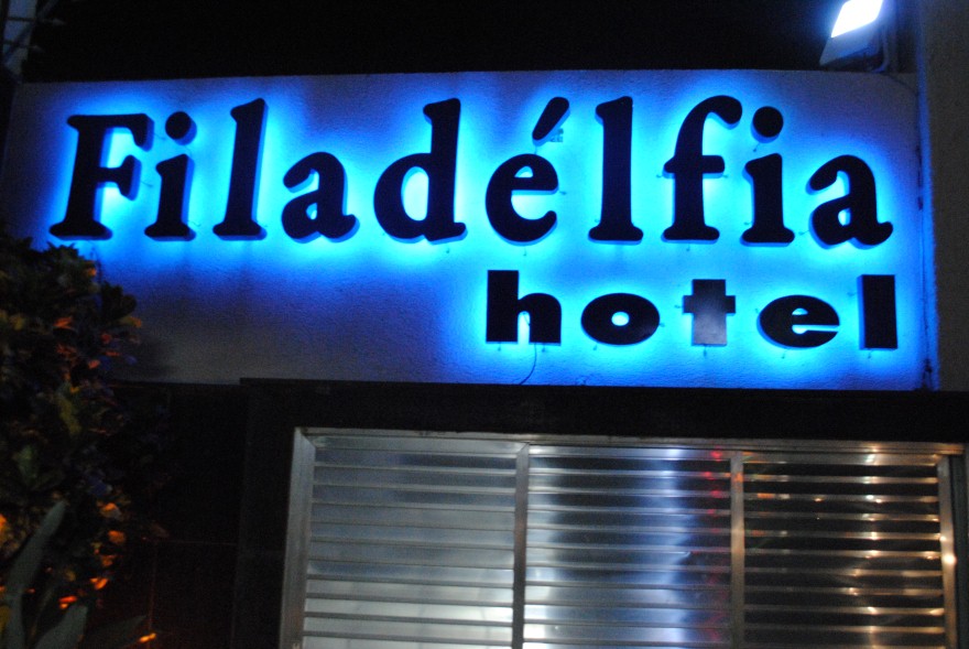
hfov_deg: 57.2
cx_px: 484
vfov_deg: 40.1
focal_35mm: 33
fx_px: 889
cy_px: 324
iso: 1600
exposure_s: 1/13
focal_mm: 22
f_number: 5
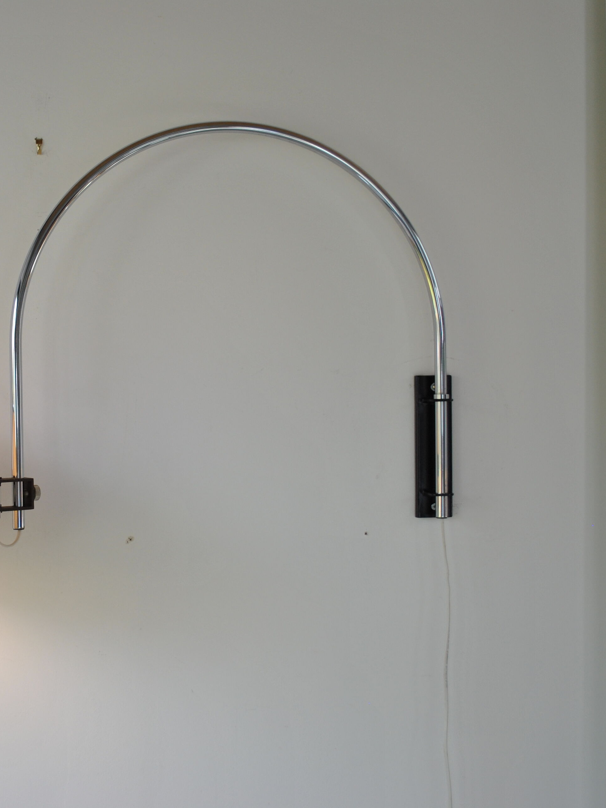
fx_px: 1214
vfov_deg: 36.8
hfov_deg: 27.2
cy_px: 405
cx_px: 83
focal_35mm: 52
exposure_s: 1/125
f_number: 4
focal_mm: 24
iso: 200
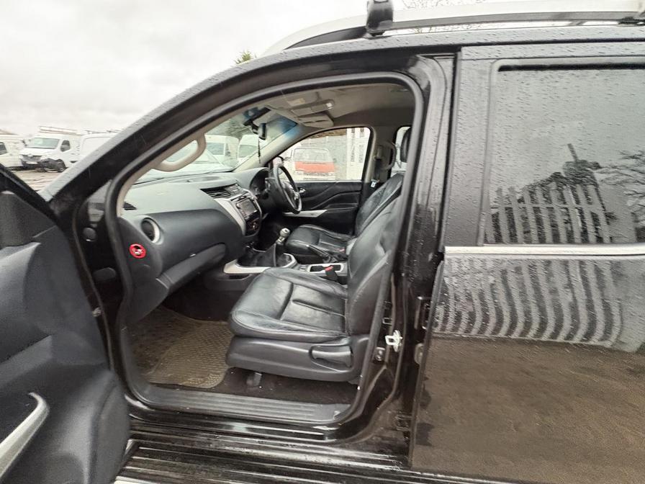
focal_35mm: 14
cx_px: 322
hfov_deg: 102.1
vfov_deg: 85.7
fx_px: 261
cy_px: 242
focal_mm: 2.22
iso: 800
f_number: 2.2
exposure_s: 1/60
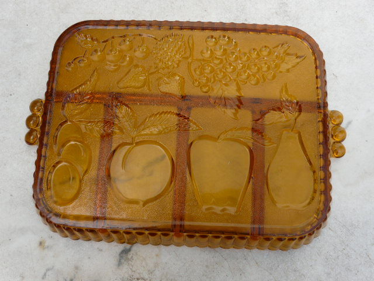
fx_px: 303
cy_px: 140
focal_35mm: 28
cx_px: 187
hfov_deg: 63.4
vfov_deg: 49.7
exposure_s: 1/250
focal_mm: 4.6
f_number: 4
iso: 100
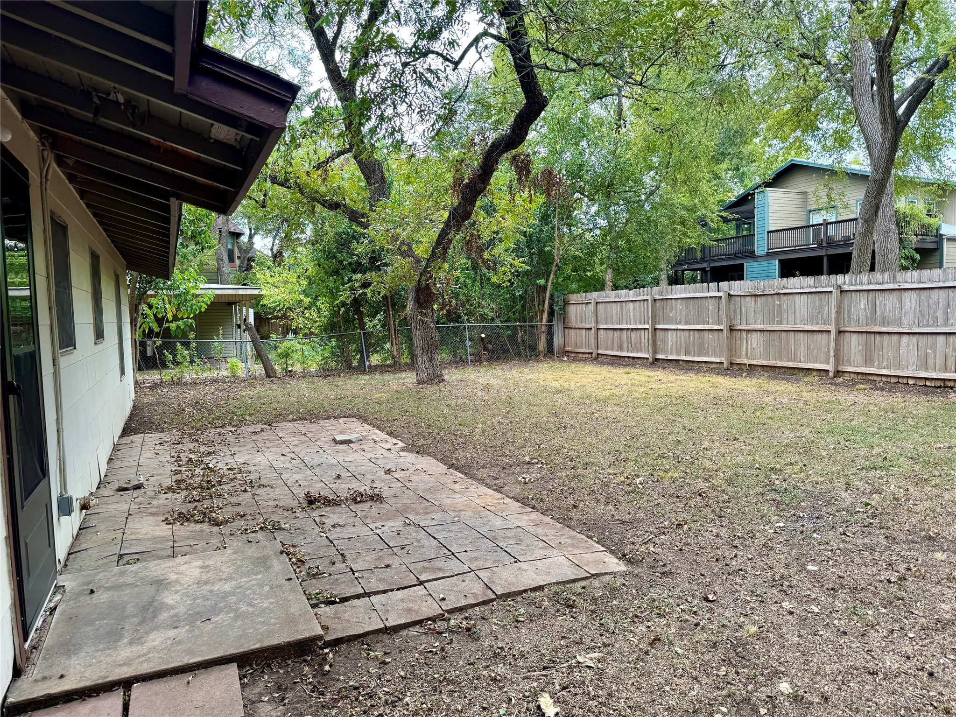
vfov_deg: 56.8
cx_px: 478
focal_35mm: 24
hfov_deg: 71.6
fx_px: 663
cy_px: 358
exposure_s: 1/354
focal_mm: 6.76
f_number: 1.78
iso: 80
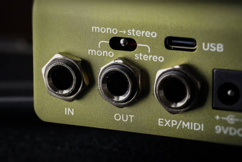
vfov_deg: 13.0
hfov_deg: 19.5
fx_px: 706
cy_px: 81
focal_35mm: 105
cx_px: 121
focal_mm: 105
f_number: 11
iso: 10000
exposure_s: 1/125
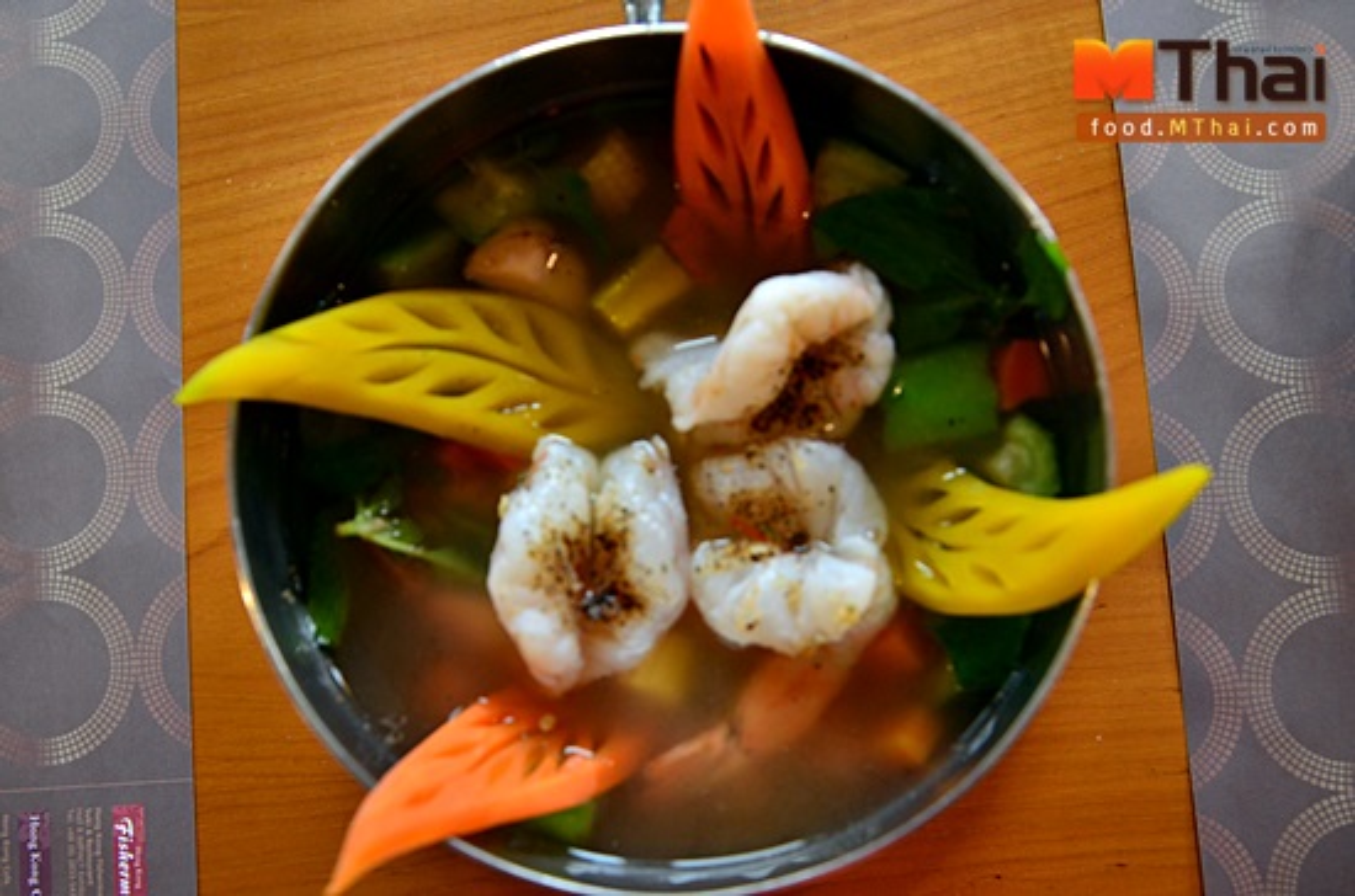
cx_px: 678
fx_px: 1239
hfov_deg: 57.3
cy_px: 448
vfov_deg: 39.8
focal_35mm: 33
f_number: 5.6
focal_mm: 22
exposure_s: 1/80
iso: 800
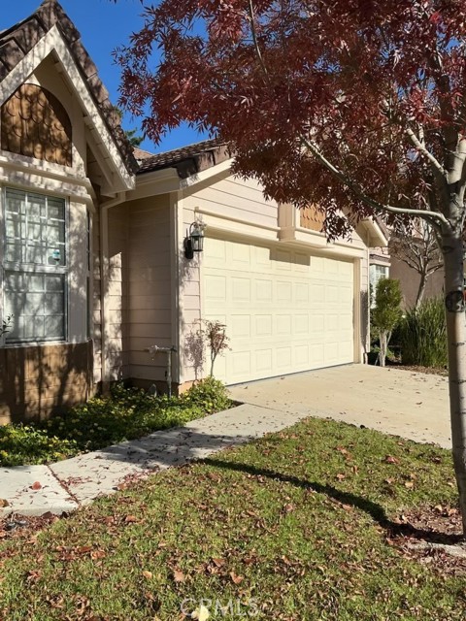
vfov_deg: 61.7
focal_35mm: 29
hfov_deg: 48.2
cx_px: 233
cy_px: 310
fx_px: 521
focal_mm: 3
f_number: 1.8
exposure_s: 1/3534
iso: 25
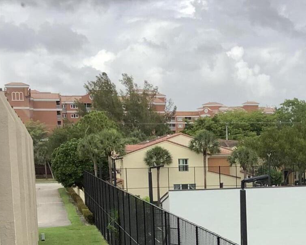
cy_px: 231
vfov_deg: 18.8
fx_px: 725
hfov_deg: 23.2
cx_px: 282
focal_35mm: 80
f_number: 2.4
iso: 25
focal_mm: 3.3
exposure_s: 1/485
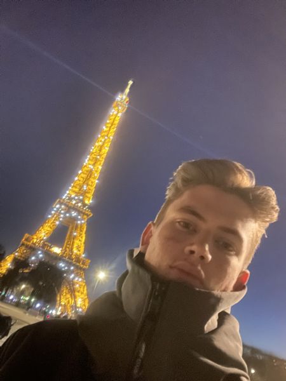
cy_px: 190
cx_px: 143
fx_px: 330
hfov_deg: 46.8
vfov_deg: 60.0
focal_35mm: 30
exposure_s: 1/15
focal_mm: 2.71
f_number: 2.2
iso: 3200
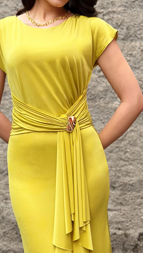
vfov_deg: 24.7
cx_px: 45
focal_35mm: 86
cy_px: 108
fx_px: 580
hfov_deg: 14.0
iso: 64
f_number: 1.78
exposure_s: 1/427
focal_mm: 6.76
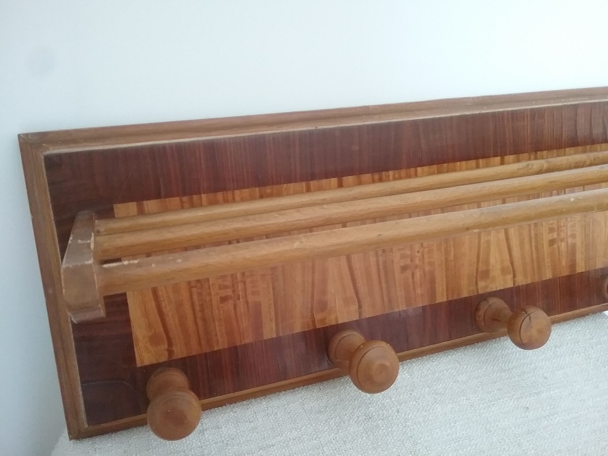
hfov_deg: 58.4
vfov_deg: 45.4
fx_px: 544
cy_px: 228
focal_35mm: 31
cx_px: 304
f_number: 2.2
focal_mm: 3.3
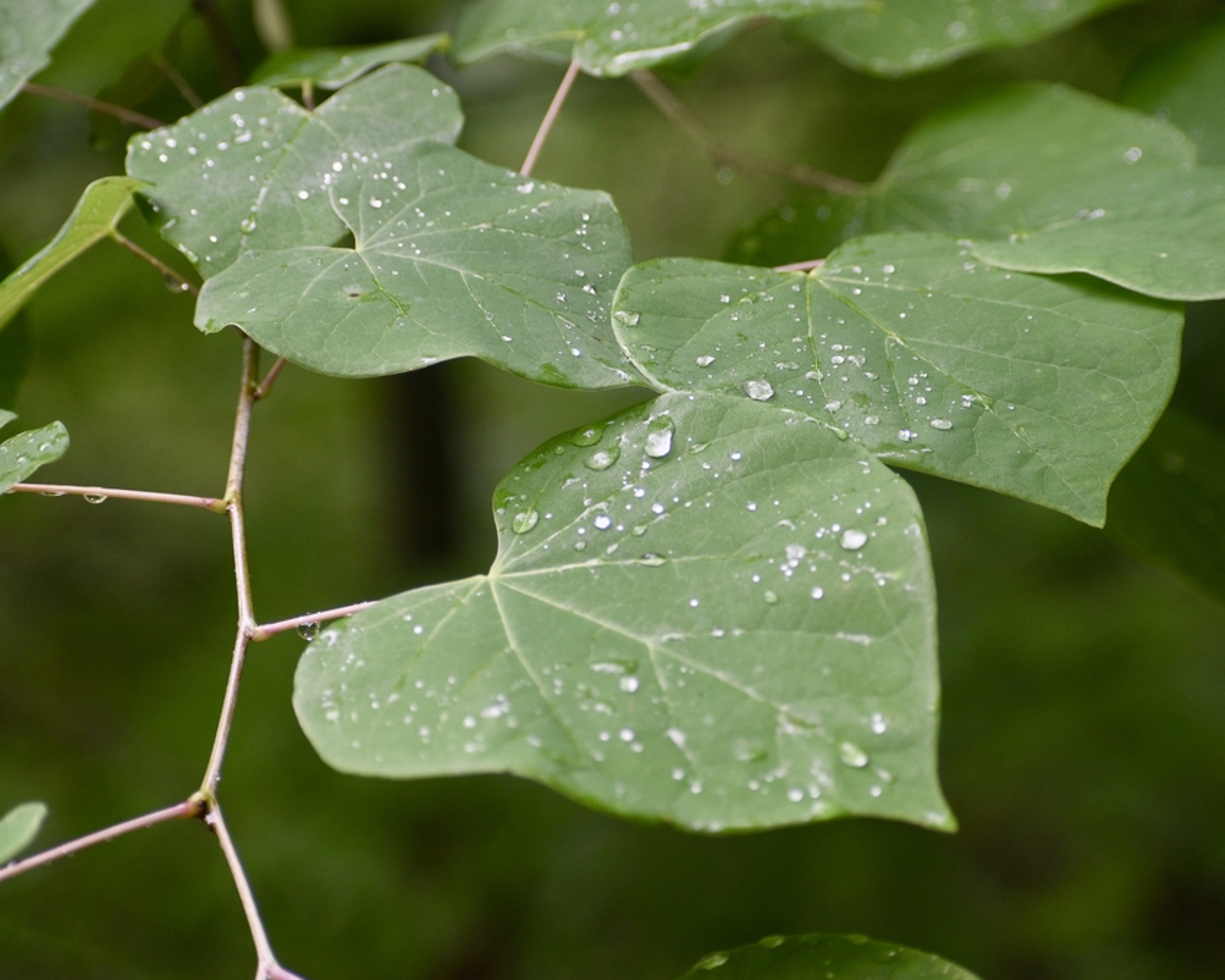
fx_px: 6272
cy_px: 489
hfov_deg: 11.2
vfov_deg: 8.9
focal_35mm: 173
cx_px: 687
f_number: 5
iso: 640
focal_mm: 102
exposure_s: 1/250
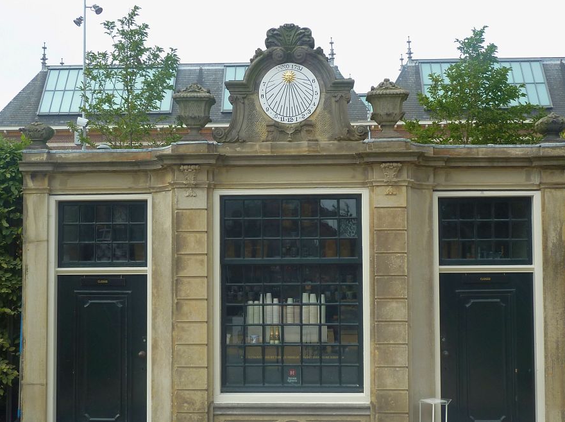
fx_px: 700
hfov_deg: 43.9
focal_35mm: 43
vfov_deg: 33.4
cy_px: 244
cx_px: 286
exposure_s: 1/100
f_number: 3.6
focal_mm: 6.1
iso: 80
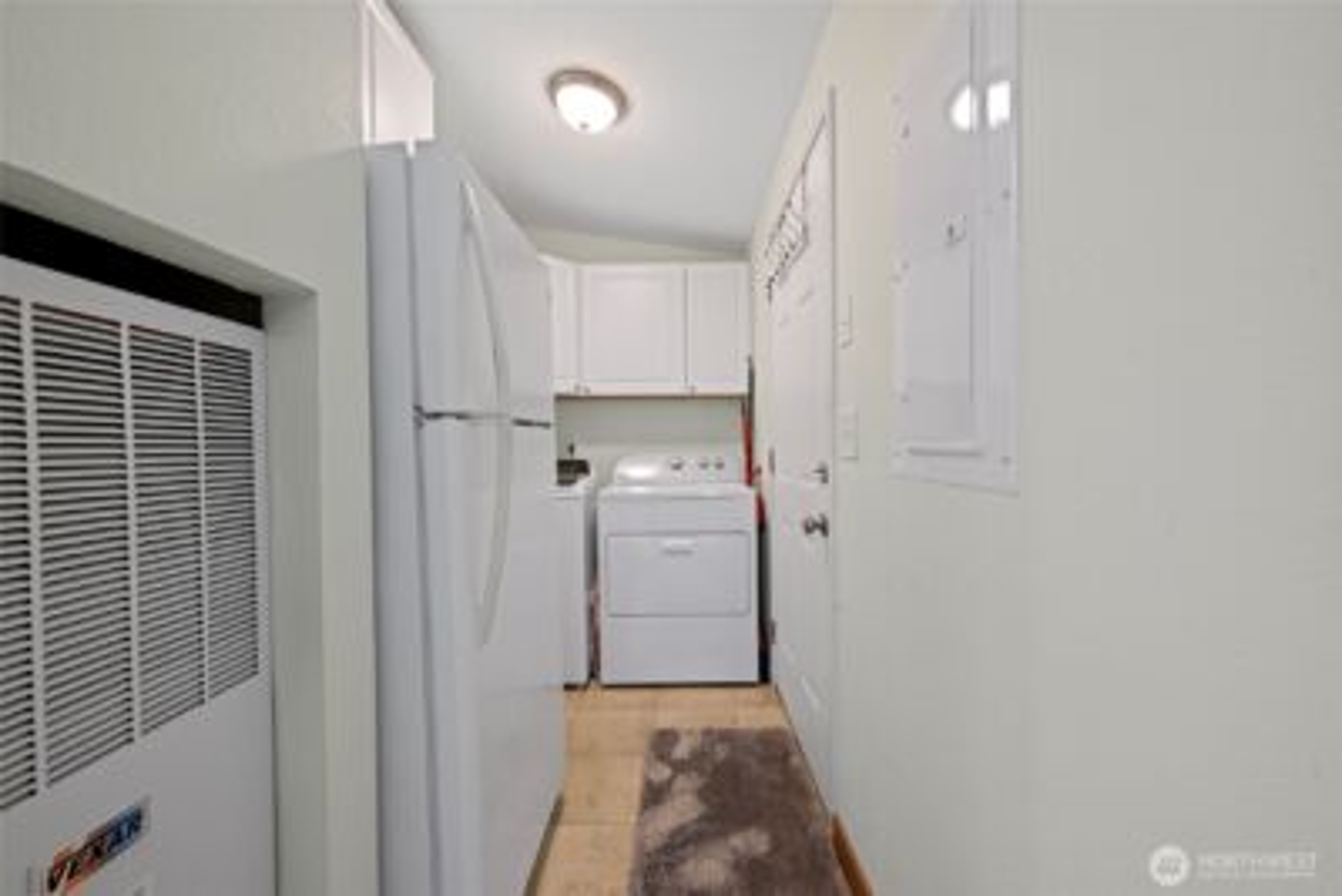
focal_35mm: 14
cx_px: 671
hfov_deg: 104.2
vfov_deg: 81.3
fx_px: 522
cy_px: 448
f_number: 9
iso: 400
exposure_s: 1/3
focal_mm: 14
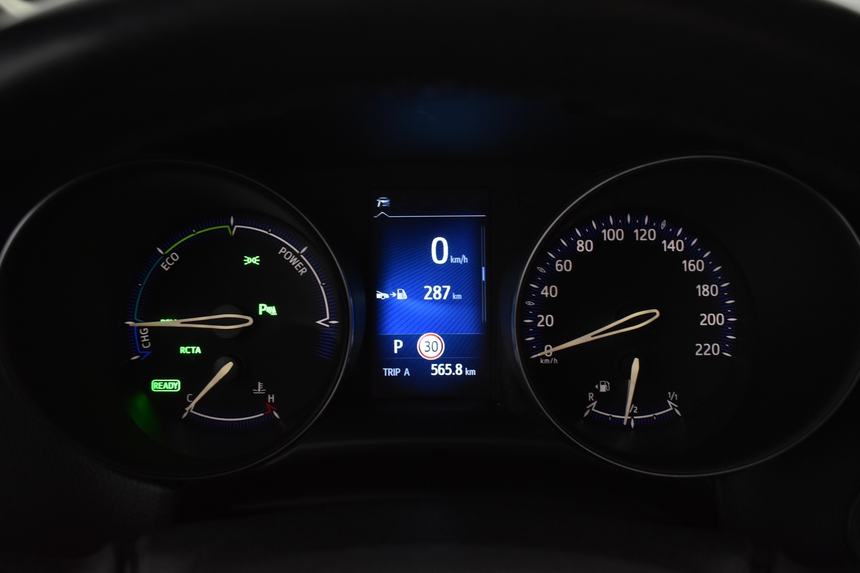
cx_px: 430
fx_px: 896
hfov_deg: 51.3
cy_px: 286
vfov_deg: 35.5
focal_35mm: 38
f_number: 5.6
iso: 1250
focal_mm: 25
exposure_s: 1/25
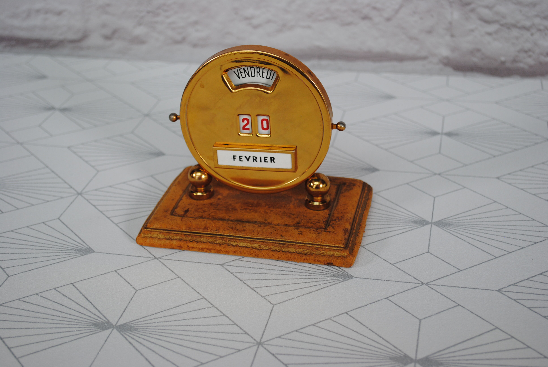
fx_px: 823
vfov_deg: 25.1
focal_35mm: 54
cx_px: 274
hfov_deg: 36.8
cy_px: 184
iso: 160
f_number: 5.6
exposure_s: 1/125
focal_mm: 36
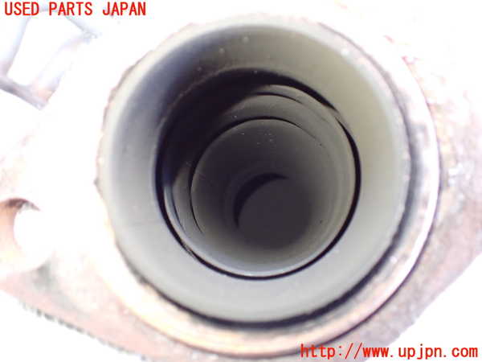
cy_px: 181
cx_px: 241
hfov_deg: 60.0
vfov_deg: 46.8
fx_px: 418
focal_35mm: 30
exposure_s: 1/30
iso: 800
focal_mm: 5.4
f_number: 2.3
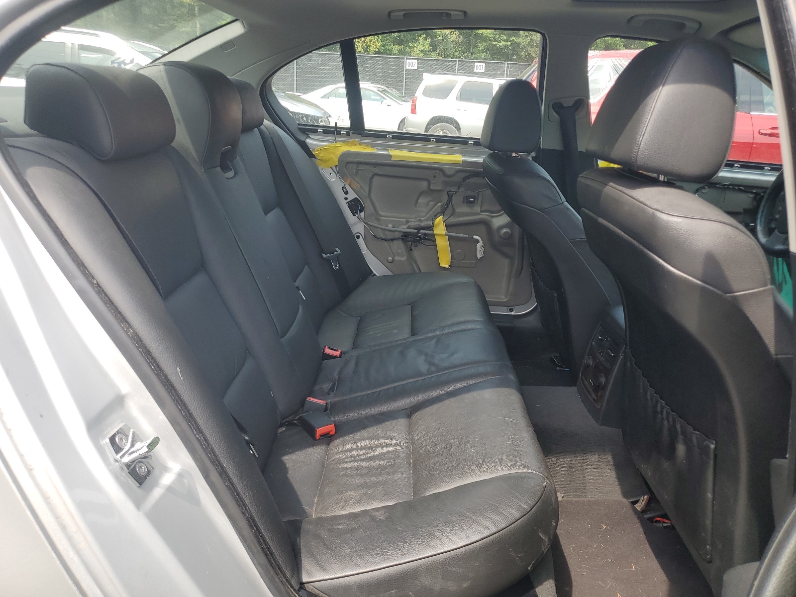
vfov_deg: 53.1
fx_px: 598
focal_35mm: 26
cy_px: 298
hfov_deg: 67.3
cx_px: 398
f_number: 1.5
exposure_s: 1/556
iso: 50
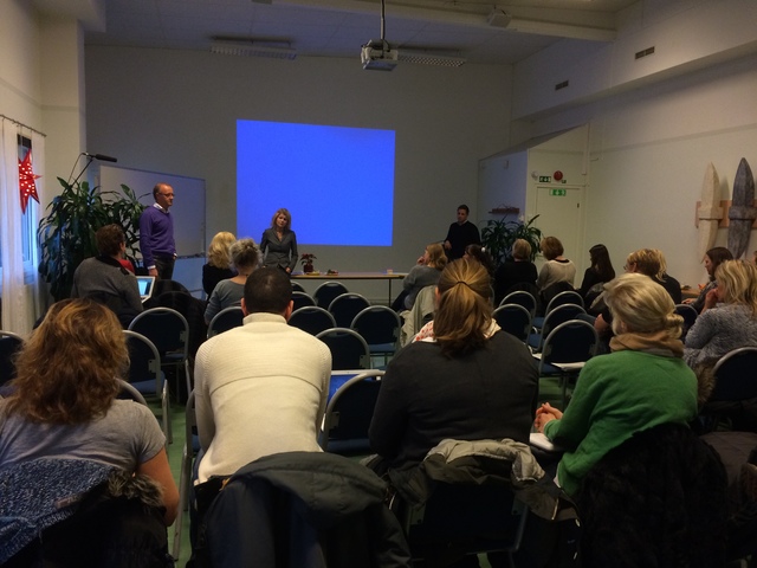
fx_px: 634
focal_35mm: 29
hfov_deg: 61.7
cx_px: 378
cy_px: 284
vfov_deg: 48.2
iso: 125
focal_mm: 4.15
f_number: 2.2
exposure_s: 1/30
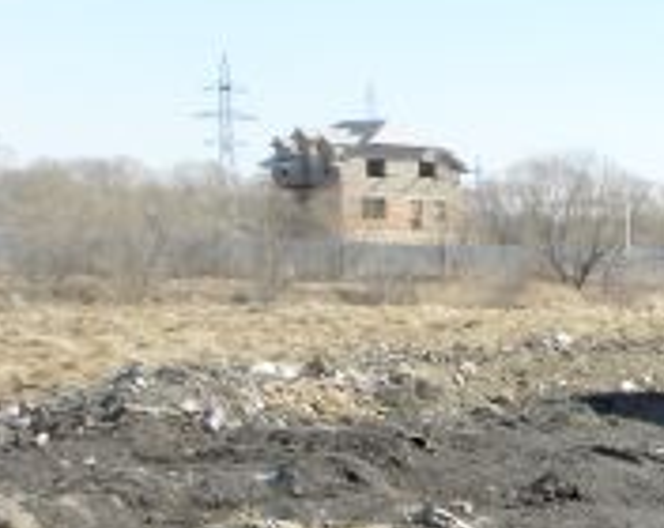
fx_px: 1843
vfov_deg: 15.7
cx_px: 1188
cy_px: 622
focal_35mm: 94
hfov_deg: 16.9
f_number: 5
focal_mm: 4.6
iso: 64
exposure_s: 1/244
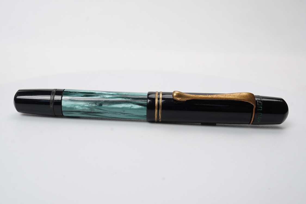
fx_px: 382
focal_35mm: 45
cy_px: 102
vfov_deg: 29.9
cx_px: 153
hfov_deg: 43.6
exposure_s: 1/100
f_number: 20
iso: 400
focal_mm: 30
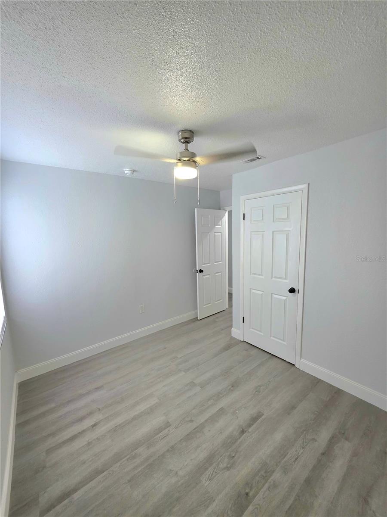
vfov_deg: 106.2
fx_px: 194
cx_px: 194
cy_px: 258
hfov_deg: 89.9
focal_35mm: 13
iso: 160
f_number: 1.9
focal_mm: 2.2
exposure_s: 1/60.2
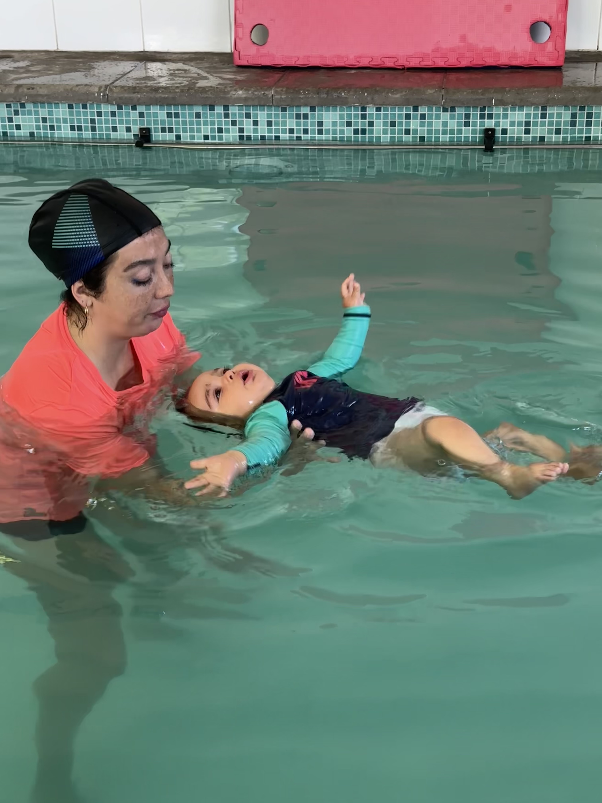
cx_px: 301
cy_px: 402
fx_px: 1113
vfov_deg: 39.7
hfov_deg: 30.3
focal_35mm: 48
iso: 125
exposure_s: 1/60
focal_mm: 6.86
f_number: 1.78
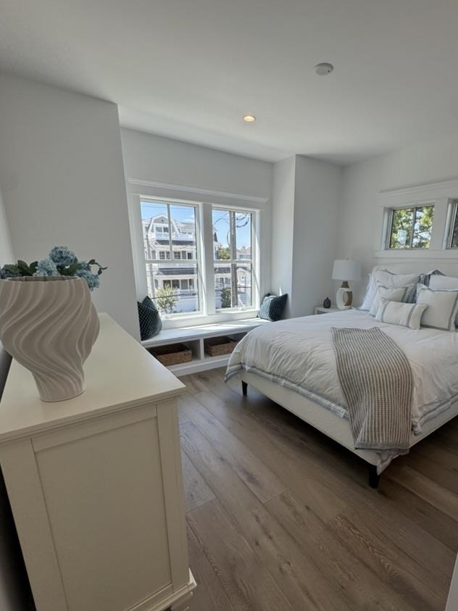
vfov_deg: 90.8
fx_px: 300
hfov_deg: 74.0
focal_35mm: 17
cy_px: 331
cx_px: 272
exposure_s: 1/303
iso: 40
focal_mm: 2.22
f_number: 2.2
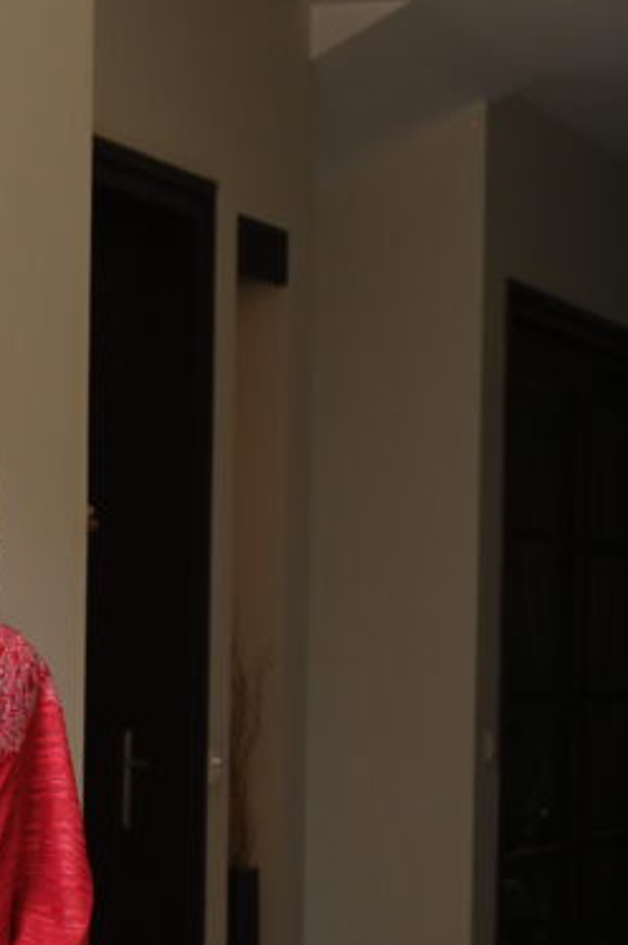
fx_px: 3172
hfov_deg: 11.1
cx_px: -106
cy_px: 704
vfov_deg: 16.9
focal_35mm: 121
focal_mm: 50
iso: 1250
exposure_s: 1/200
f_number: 4
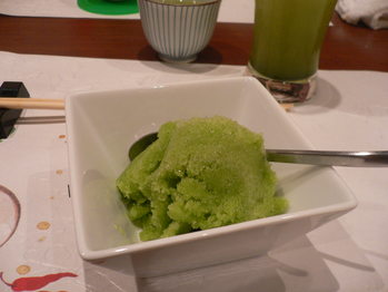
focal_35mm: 35
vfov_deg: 40.7
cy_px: 146
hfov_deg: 52.6
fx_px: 392
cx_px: 194
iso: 200
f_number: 2.8
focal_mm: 5.8
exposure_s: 1/8
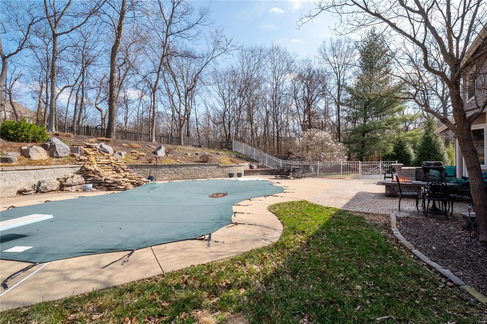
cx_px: 244
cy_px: 162
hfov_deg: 96.7
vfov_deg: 73.7
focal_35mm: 16
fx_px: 216
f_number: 8
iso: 400
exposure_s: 1/800
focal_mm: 8
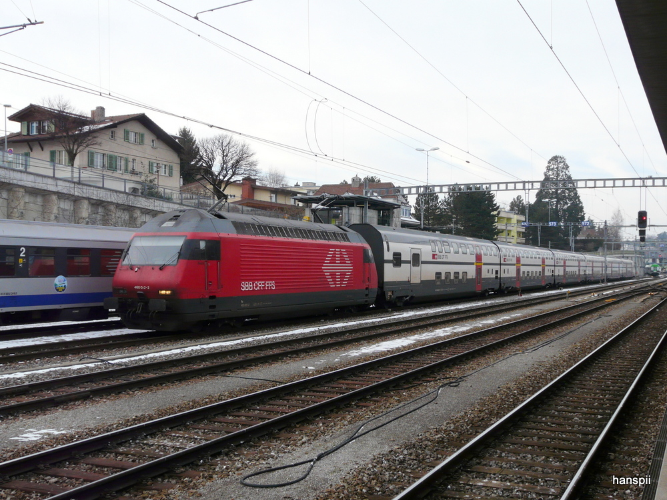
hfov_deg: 45.8
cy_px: 250
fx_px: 790
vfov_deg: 35.1
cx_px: 334
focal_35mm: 41
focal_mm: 6.7
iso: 100
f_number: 4.5
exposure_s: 1/250
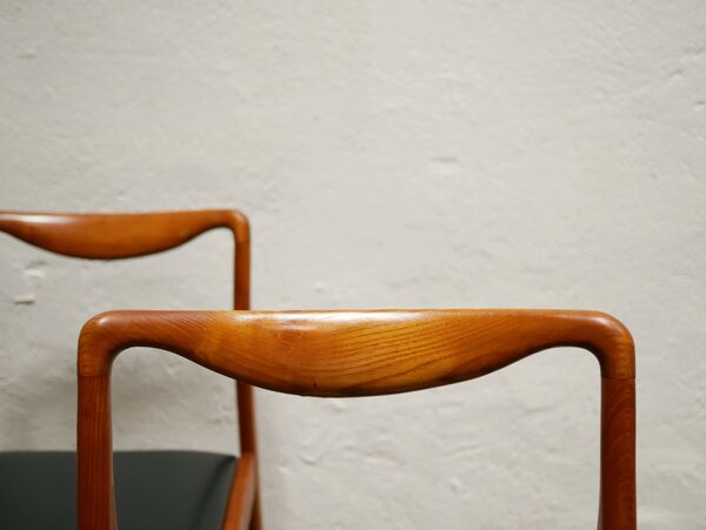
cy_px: 265
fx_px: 816
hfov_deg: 46.8
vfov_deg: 36.0
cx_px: 353
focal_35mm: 40
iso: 400
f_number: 1.7
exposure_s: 1/60
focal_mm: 20
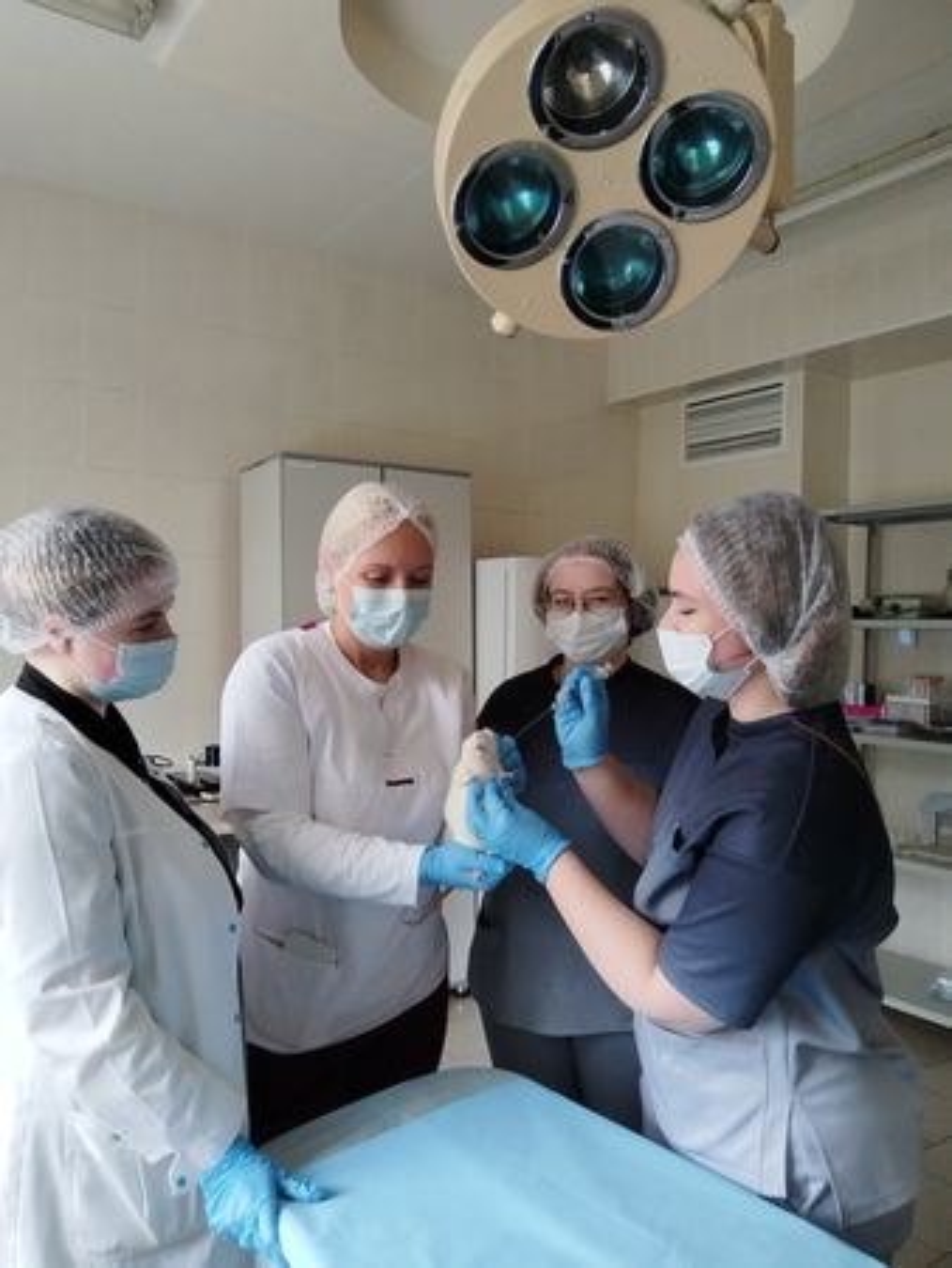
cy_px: 634
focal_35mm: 26
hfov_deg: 53.1
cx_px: 476
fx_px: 952
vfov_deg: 67.3
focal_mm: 4.95
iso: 998
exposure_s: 1/100
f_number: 1.9
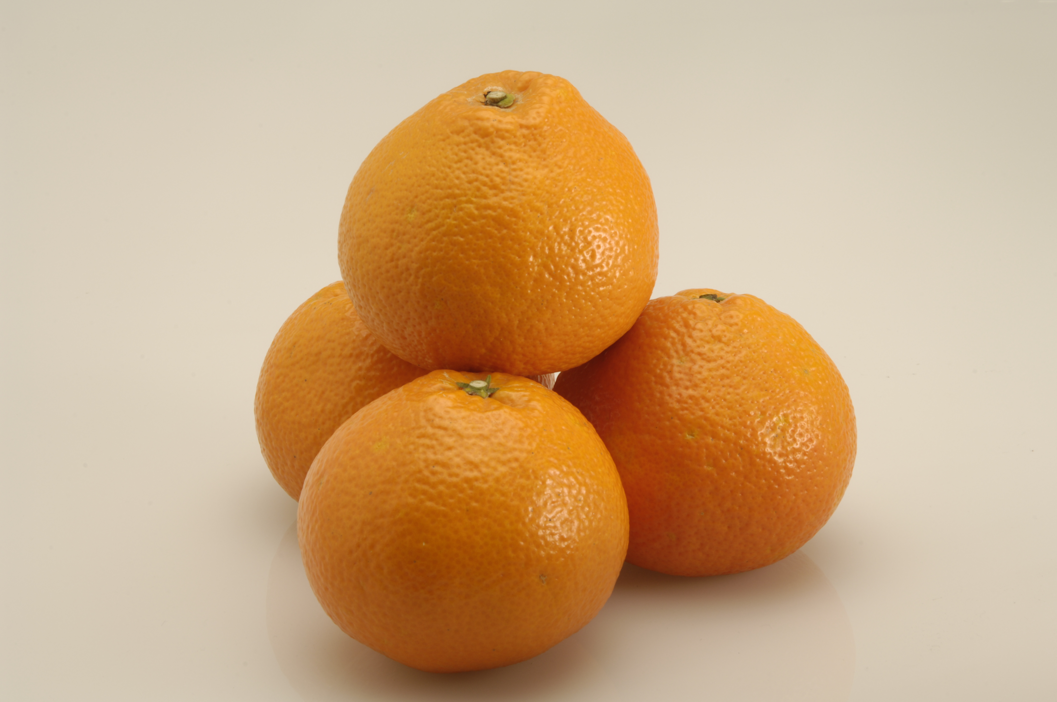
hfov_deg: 21.9
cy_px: 351
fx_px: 2727
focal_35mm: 93
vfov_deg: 14.7
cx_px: 528
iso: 100
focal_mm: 62
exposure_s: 1/125
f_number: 22
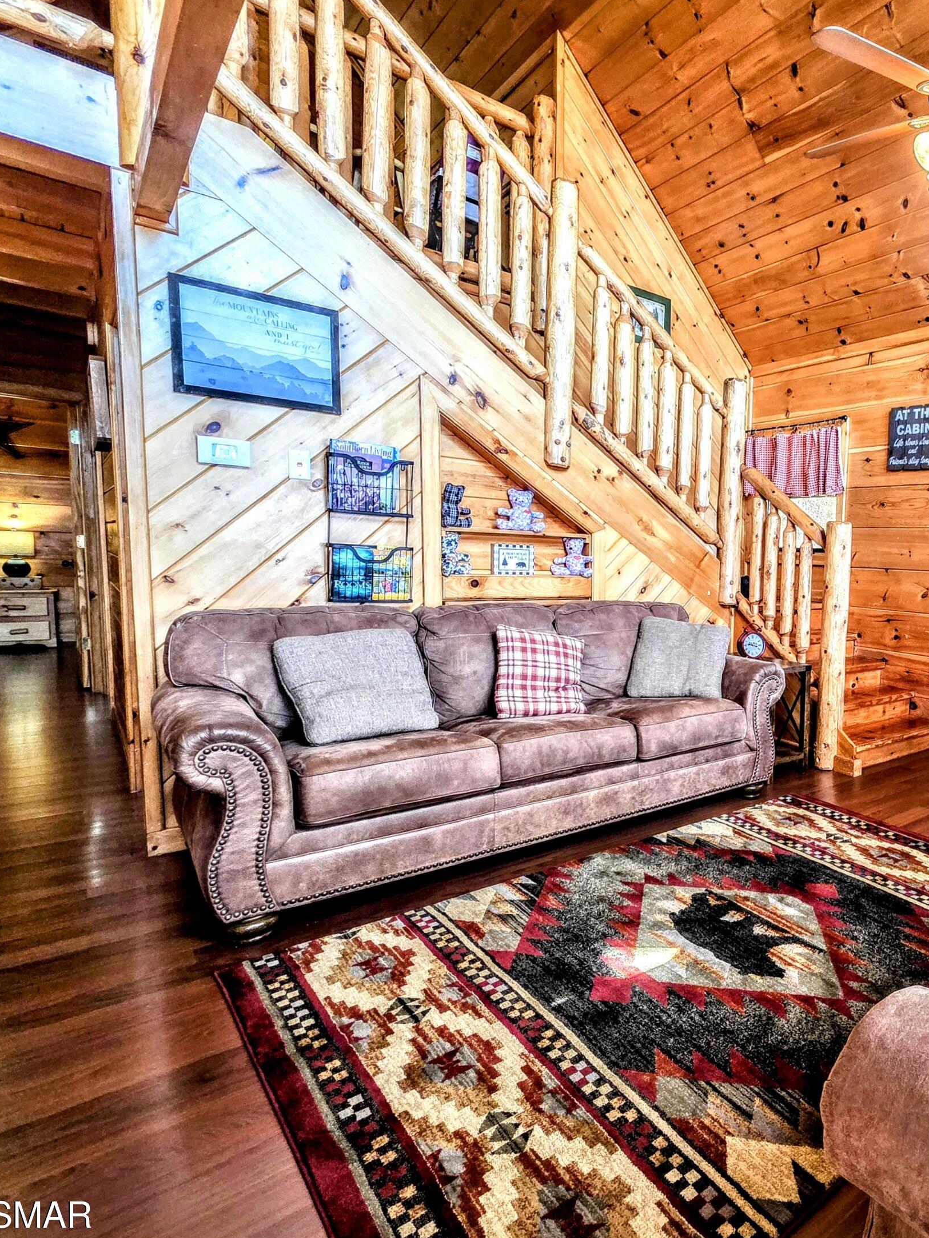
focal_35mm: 18
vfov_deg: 87.7
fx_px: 644
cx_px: 815
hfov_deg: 61.7
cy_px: 631
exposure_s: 1/120
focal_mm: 2.2
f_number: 1.9
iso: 250
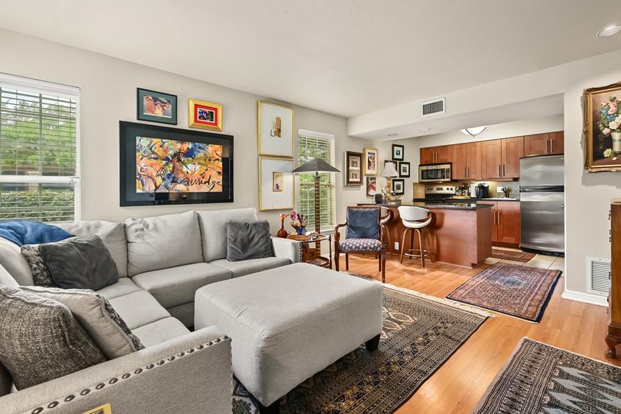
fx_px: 276
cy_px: 192
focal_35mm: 16
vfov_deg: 73.7
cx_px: 345
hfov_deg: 96.3
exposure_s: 1/4
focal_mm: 14
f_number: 8
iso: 800
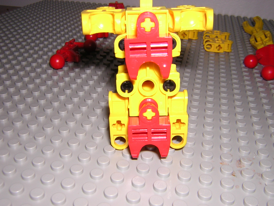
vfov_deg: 39.7
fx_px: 285
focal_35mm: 36
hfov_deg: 51.4
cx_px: 137
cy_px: 103
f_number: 5.2
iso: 100
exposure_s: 1/60.1
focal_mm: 4.7
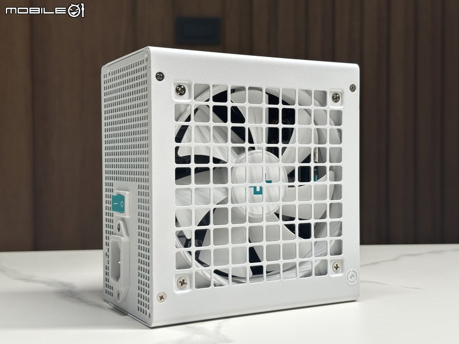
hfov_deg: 39.7
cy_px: 172
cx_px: 230
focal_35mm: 48
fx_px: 636
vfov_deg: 30.3
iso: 64
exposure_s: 1/120
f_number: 1.78
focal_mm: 6.86
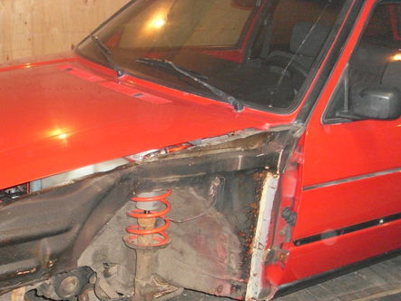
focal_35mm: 55
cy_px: 208
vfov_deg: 26.4
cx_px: 144
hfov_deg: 34.7
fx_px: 637
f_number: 3
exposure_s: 1/45
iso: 400
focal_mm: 6.3
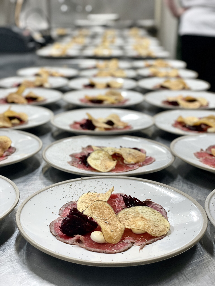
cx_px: 108
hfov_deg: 28.0
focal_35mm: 52
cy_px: 143
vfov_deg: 36.8
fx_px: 431
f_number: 2
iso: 160
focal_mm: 6
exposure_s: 1/100
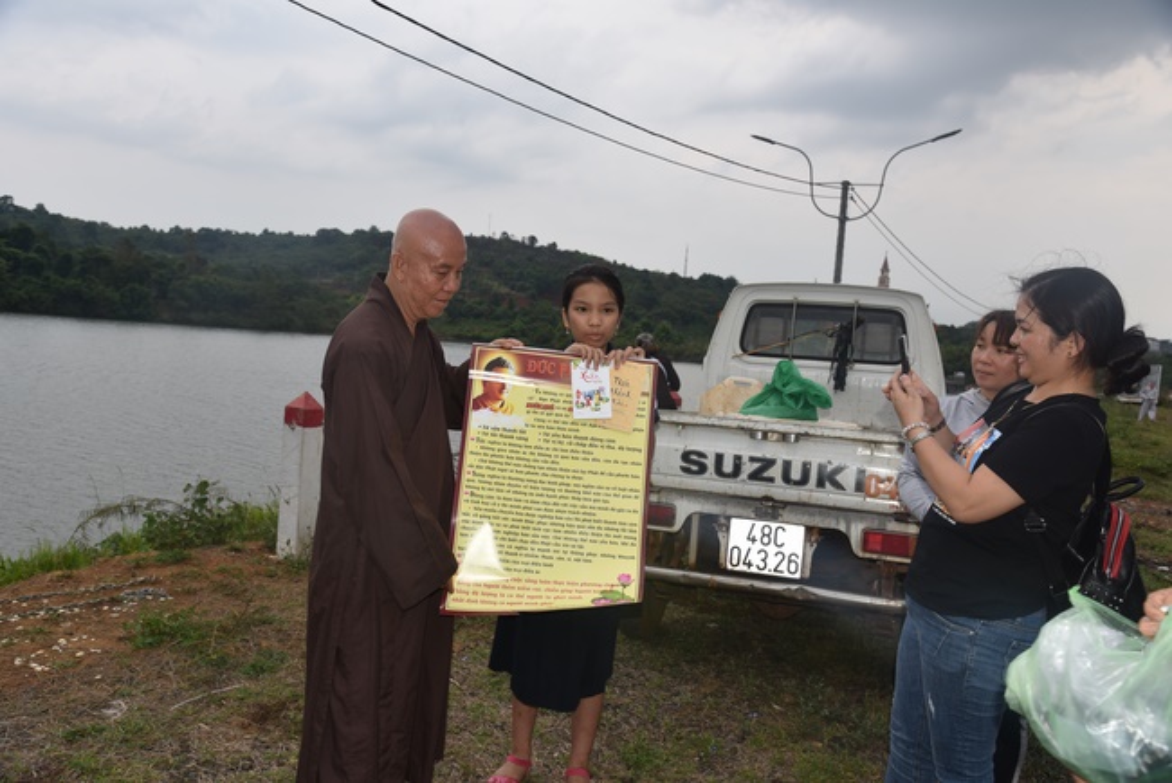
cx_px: 586
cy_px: 392
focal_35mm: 30
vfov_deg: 43.6
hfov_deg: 61.9
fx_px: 977
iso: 160
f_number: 5.6
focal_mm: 30
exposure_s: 1/125
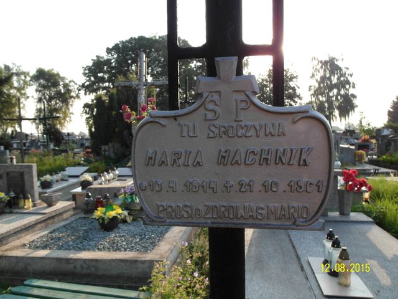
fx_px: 276
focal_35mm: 24
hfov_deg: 71.6
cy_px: 150
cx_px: 199
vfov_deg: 56.8
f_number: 3.9
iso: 80
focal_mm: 5.2
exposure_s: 1/180
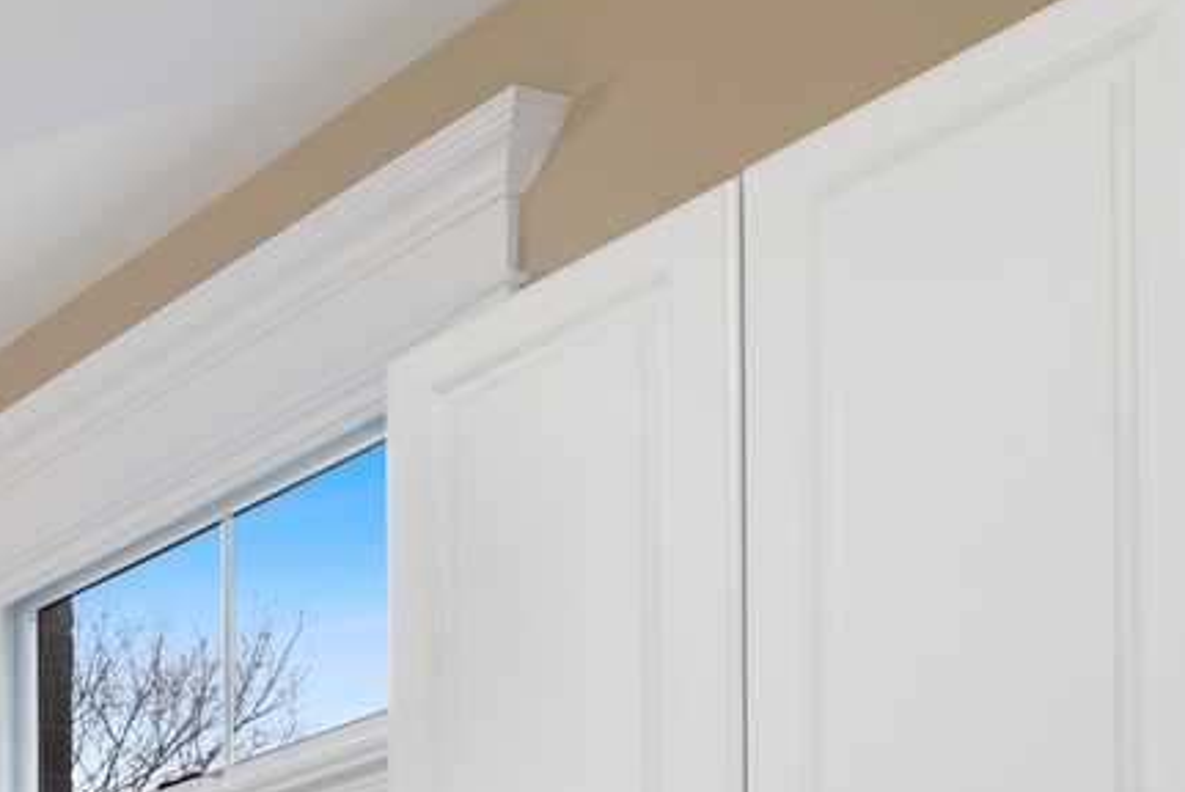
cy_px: 1282
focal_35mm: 60
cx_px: -731
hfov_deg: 23.8
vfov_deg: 19.0
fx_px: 1976
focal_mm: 16
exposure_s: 1/3
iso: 200
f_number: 8
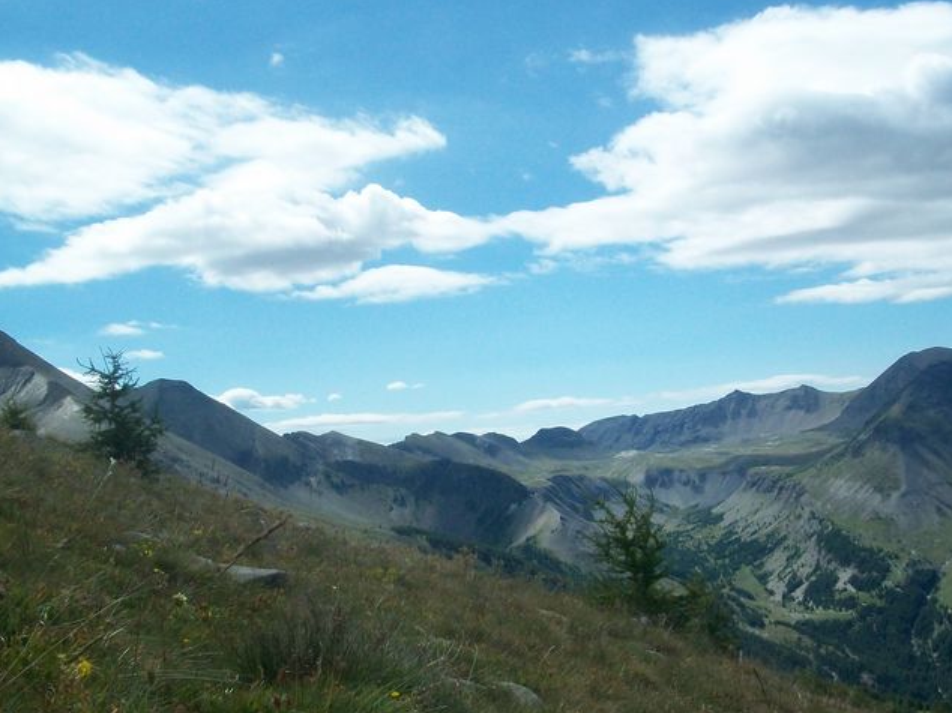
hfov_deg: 36.0
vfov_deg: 27.5
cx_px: 598
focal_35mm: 53
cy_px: 422
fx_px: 1457
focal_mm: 7.1
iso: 80
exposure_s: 1/500
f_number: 6.3
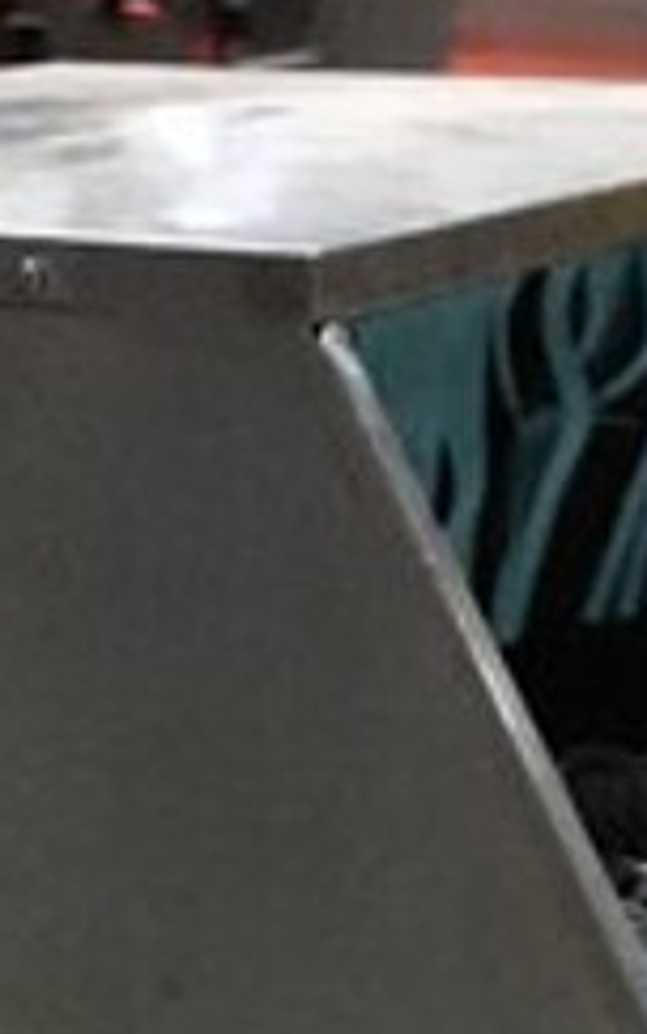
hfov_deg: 12.7
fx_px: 2904
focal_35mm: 103
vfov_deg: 18.3
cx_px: 119
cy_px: 1462
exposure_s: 1/4
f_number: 2.2
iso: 80
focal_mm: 4.15
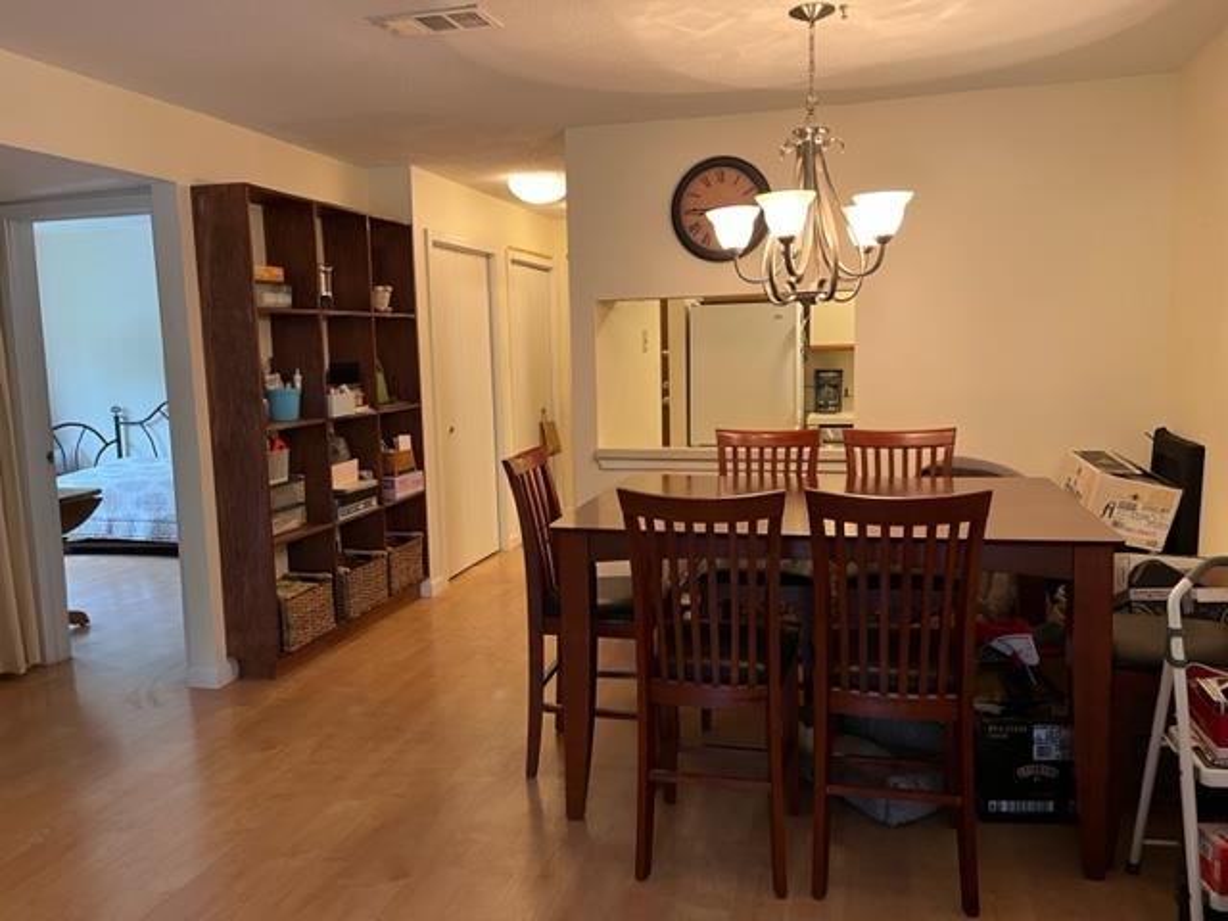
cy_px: 460
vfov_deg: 53.1
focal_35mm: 26
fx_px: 922
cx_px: 614
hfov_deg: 67.3
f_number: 1.6
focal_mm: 5.1
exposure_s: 1/60
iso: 250
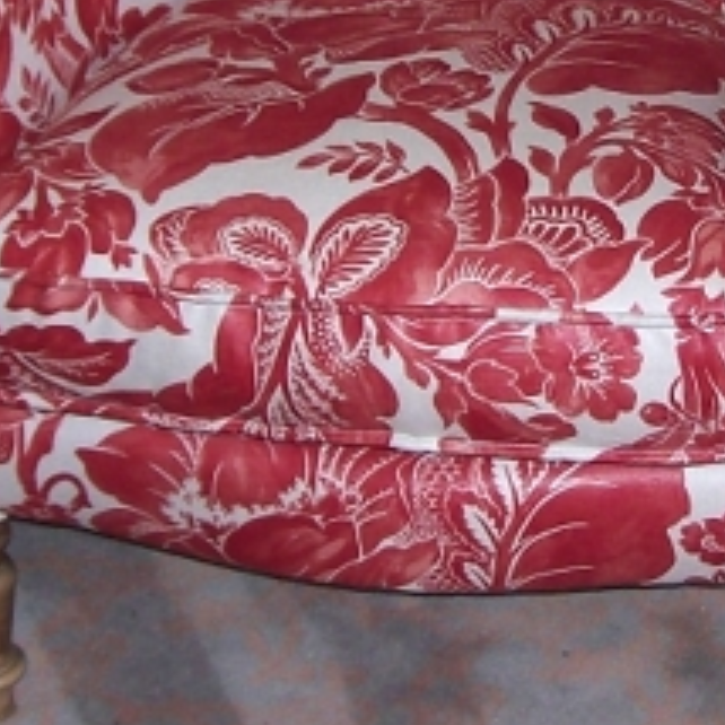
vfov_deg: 12.9
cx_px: 695
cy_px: 46
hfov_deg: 12.9
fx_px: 3175
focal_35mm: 134
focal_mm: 6
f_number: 2.7
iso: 80
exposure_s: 1/64
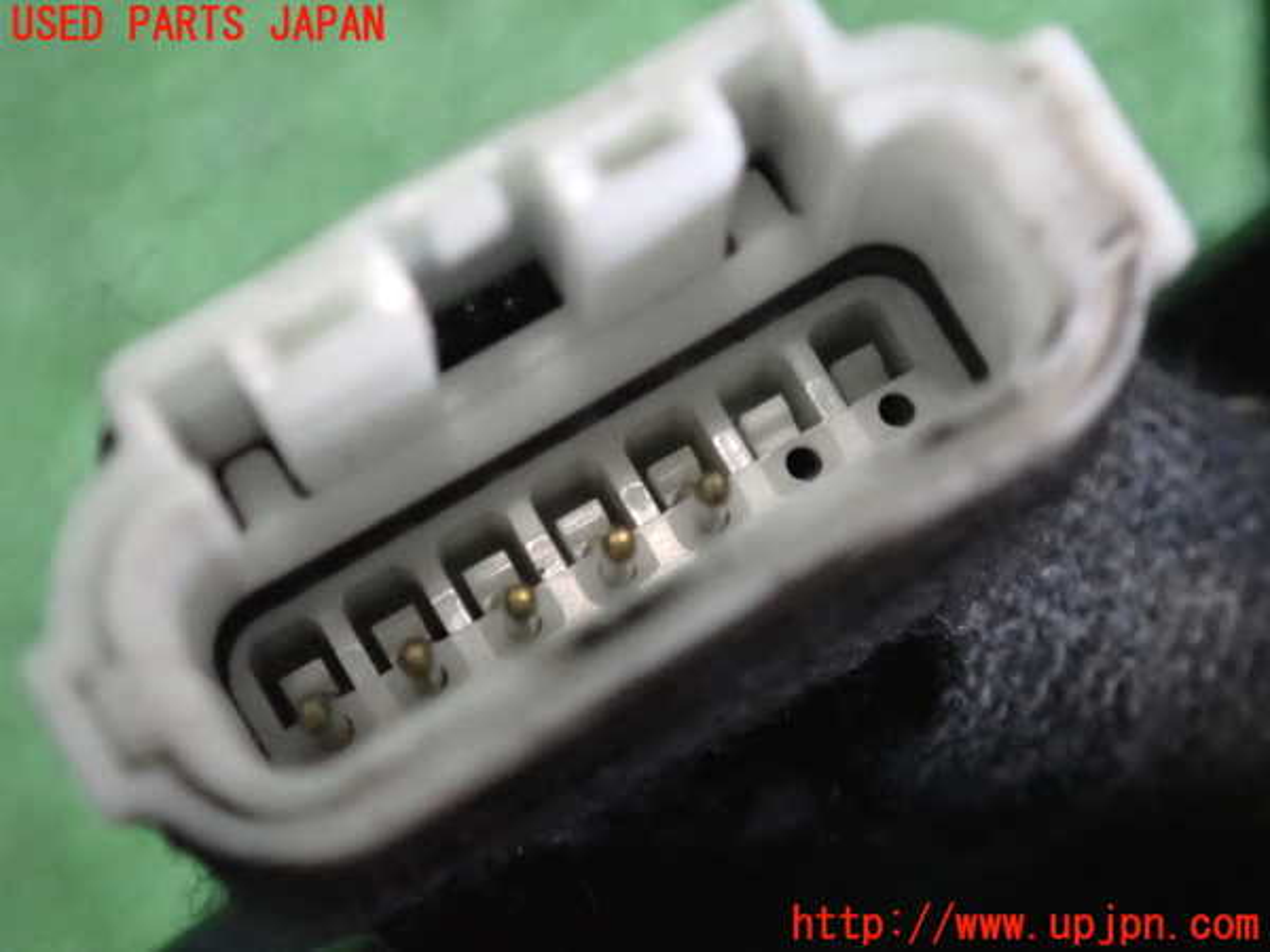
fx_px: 3669
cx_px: 635
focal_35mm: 100
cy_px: 476
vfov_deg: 14.8
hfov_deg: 19.6
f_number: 4.9
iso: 3200
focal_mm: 18
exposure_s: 1/160
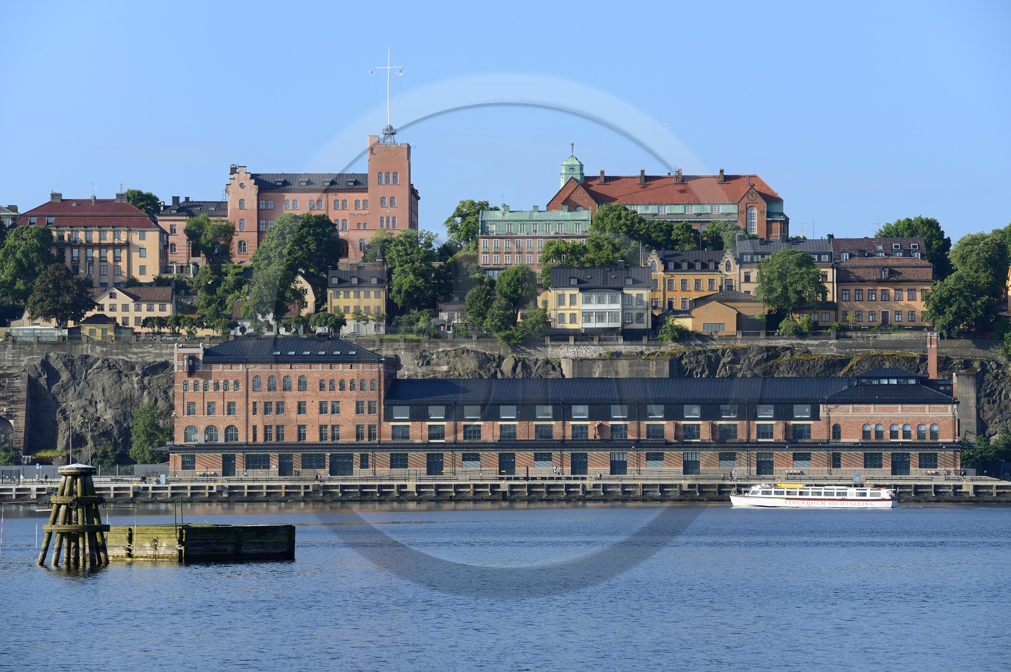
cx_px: 506
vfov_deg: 9.8
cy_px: 336
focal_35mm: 140
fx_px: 3928
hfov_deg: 14.7
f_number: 9
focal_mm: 140
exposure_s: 1/320
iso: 200
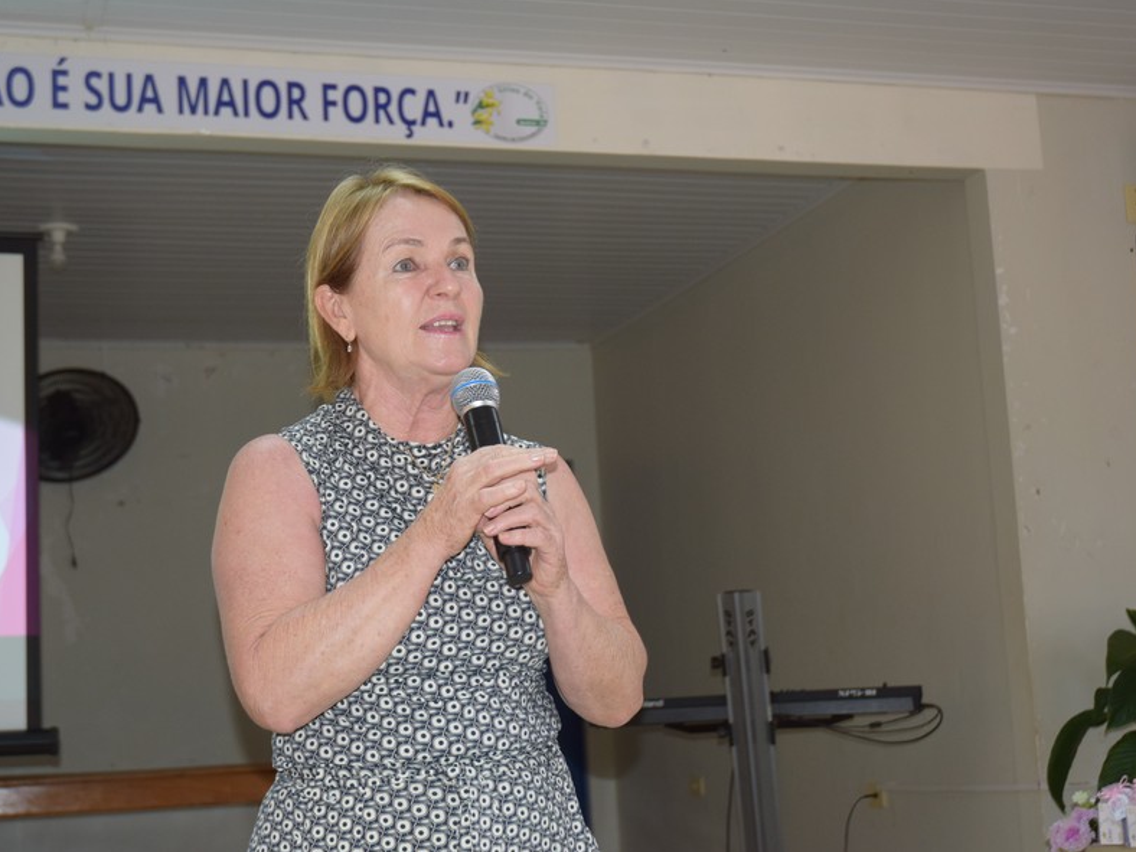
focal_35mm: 58
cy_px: 427
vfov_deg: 25.4
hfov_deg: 33.5
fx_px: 1889
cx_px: 597
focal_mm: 35
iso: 800
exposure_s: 1/80
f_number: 4.2
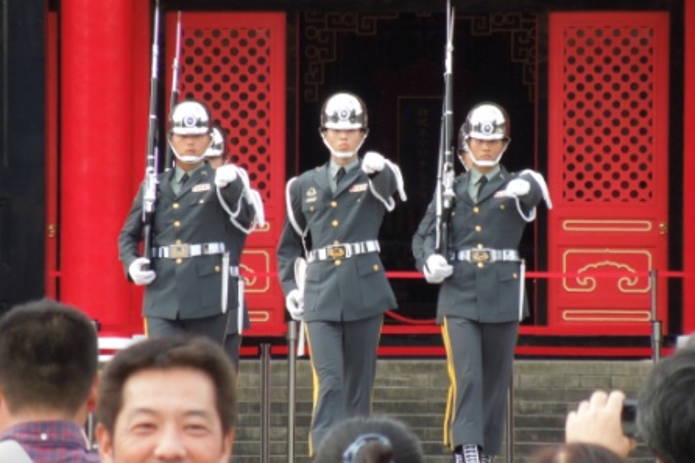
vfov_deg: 3.8
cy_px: 257
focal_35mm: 366
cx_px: 348
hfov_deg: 5.6
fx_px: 7063
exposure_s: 1/250
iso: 400
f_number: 5.9
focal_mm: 63
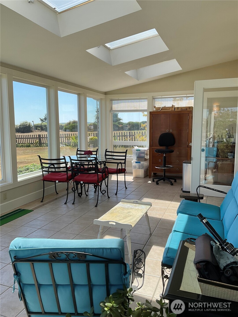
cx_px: 119
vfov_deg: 61.7
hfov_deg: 48.2
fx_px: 266
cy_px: 158
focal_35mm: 29
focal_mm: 3
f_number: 1.8
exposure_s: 1/719
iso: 16
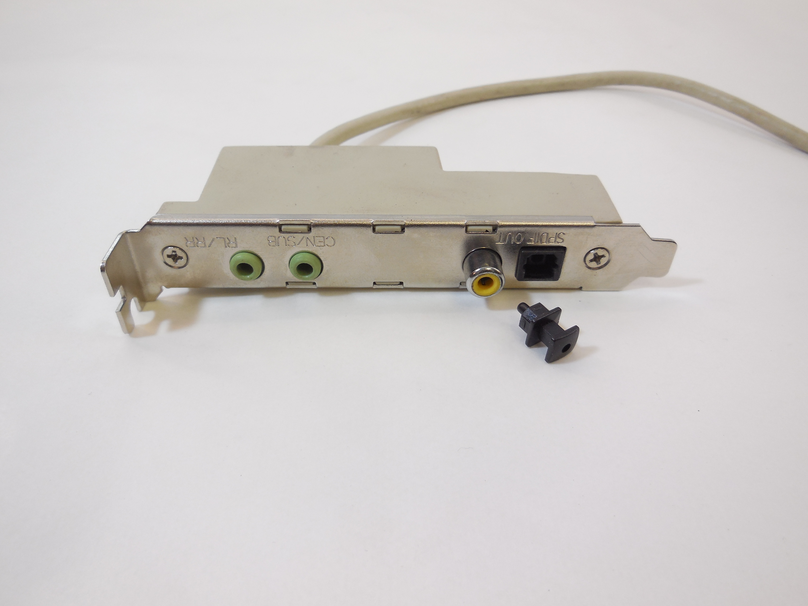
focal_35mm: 25
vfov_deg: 54.9
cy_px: 303
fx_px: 584
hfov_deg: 69.4
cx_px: 404
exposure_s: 1/80
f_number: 3.1
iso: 125
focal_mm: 4.5
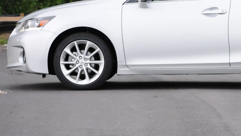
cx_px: 203
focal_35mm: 157
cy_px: 12
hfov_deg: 13.6
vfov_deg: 7.7
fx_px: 1003
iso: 2000
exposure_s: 1/400
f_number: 4.5
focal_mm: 55
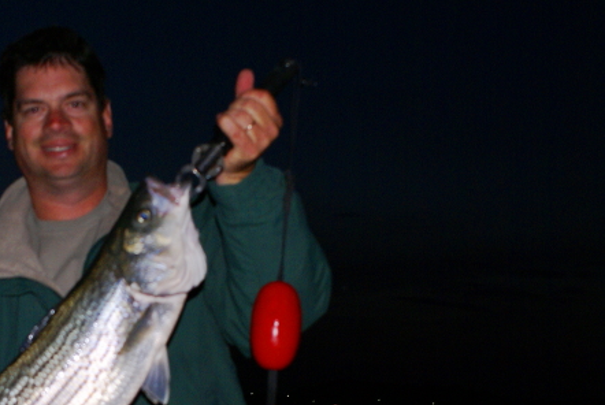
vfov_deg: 17.9
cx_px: 110
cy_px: 311
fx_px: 1279
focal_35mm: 76
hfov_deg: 26.1
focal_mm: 28
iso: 400
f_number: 4.5
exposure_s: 1/60
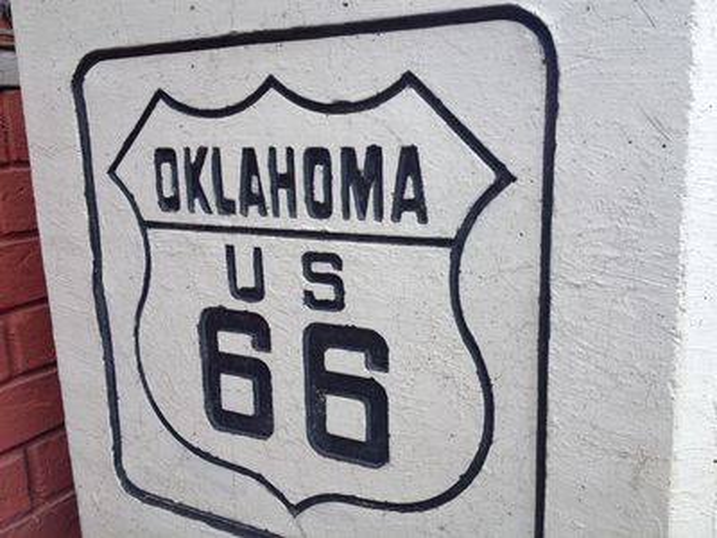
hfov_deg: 52.6
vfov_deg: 40.7
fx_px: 725
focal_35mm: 35
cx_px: 358
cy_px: 269
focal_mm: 4.28
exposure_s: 1/141
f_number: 2.4
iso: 50
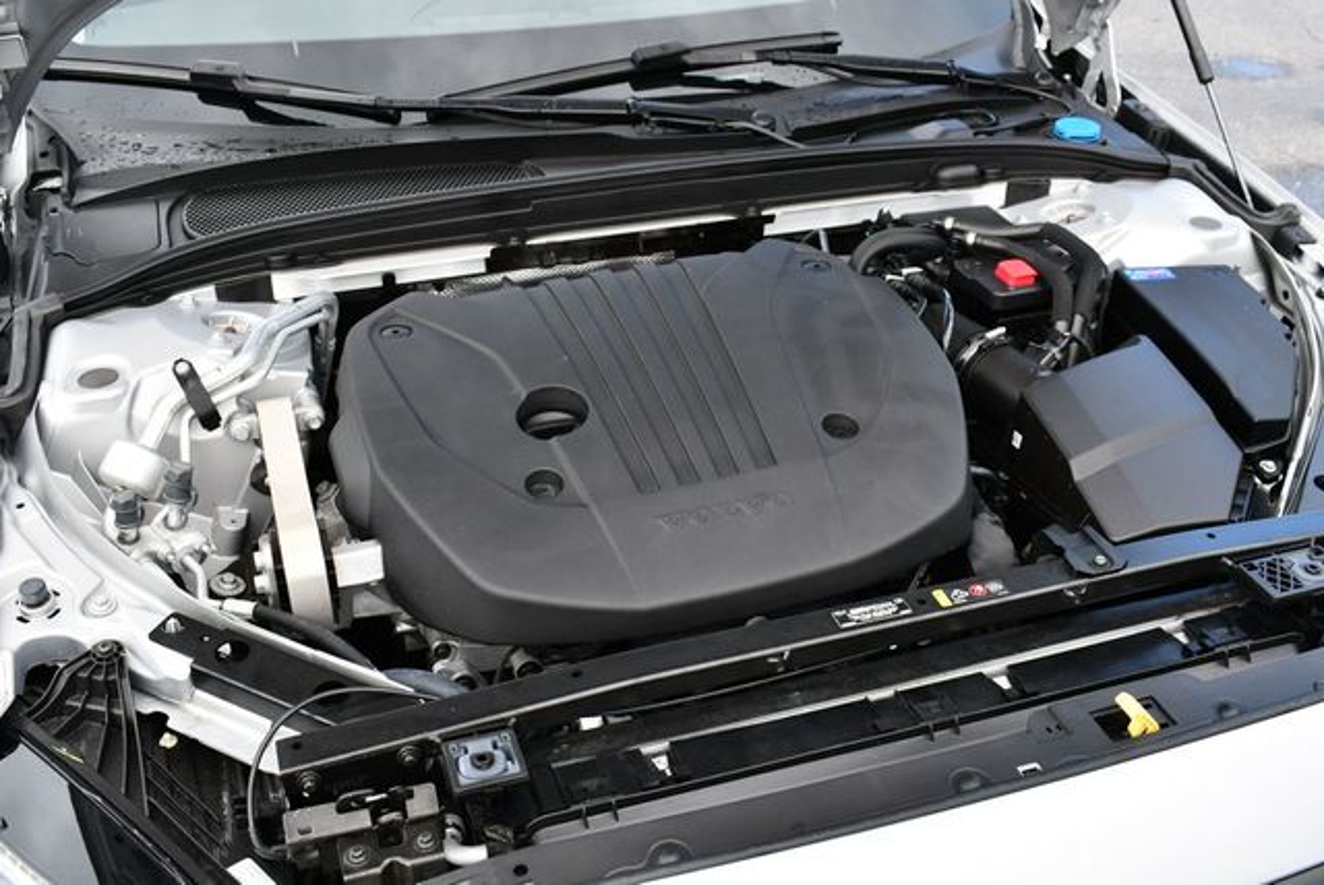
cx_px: 662
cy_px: 442
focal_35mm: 36
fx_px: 1325
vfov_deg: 36.9
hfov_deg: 53.1
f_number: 5.6
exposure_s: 1/250
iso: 250
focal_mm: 18
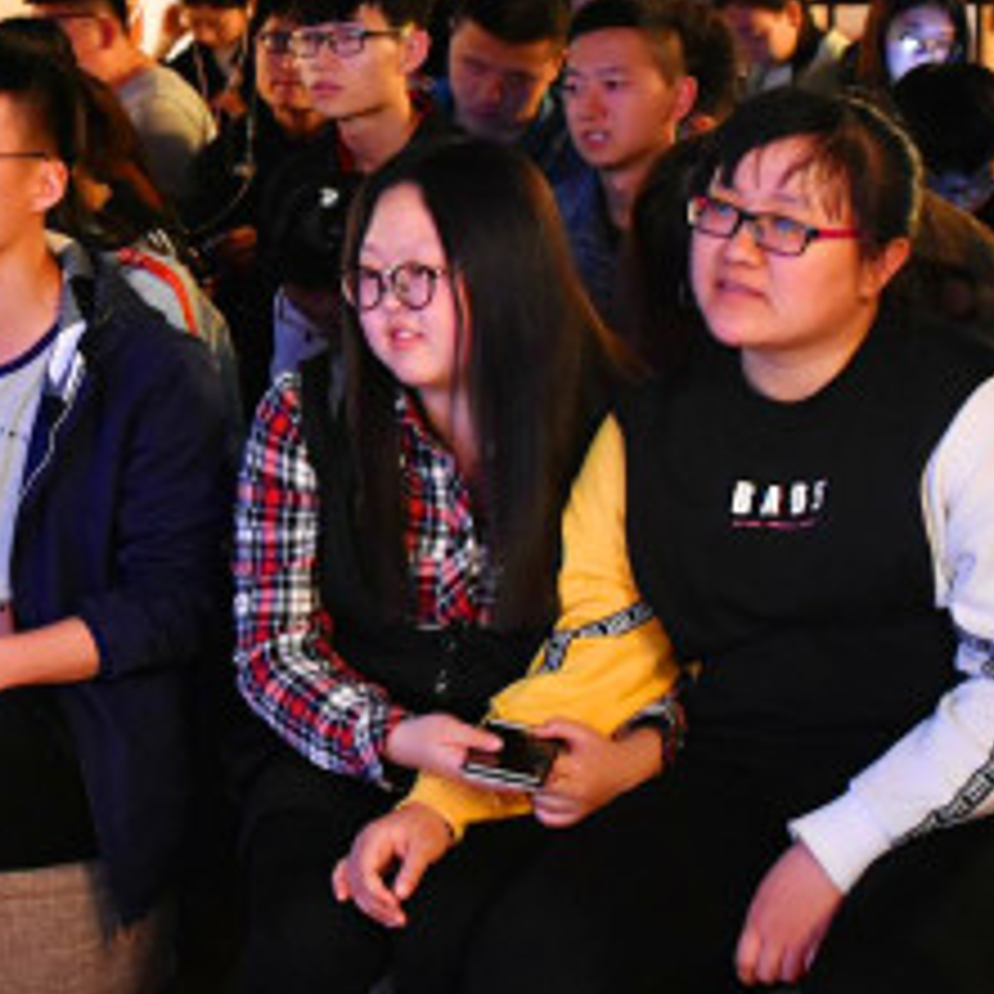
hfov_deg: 14.5
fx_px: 3834
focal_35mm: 118
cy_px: 315
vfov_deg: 14.7
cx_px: -31
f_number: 4
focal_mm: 32
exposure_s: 1/6
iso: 1600
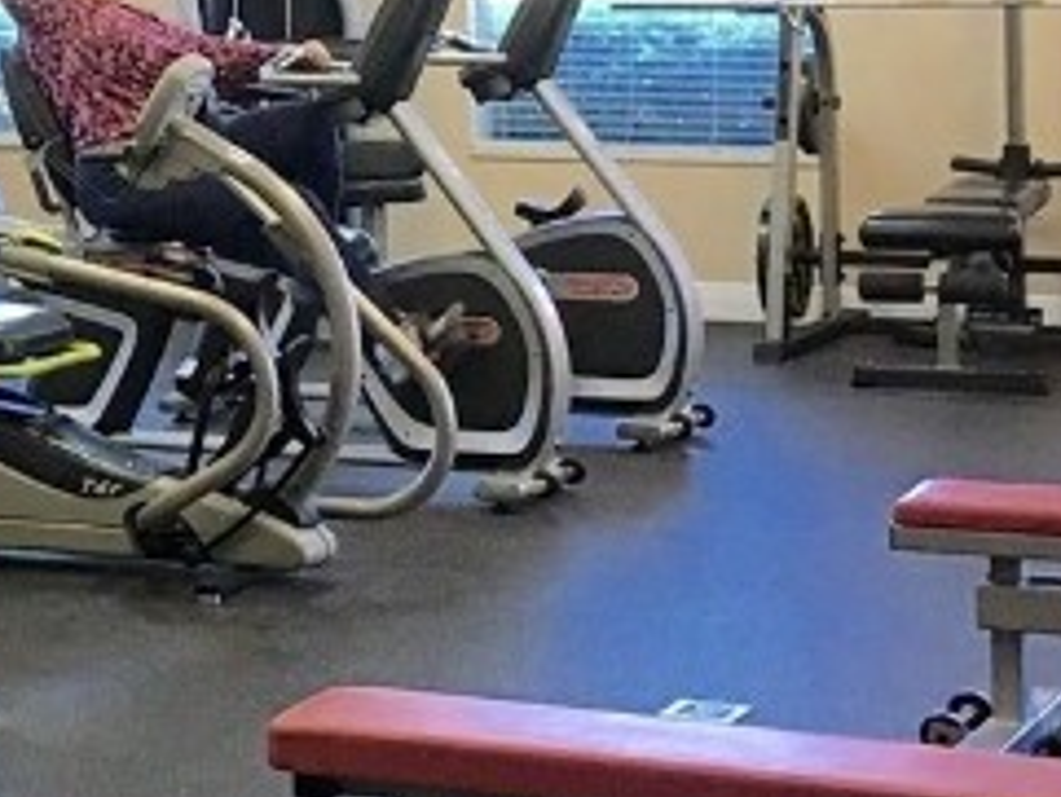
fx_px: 3772
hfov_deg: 14.7
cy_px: 18
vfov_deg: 11.9
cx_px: -630
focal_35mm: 123
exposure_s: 1/30
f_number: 2.2
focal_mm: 4.15
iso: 40
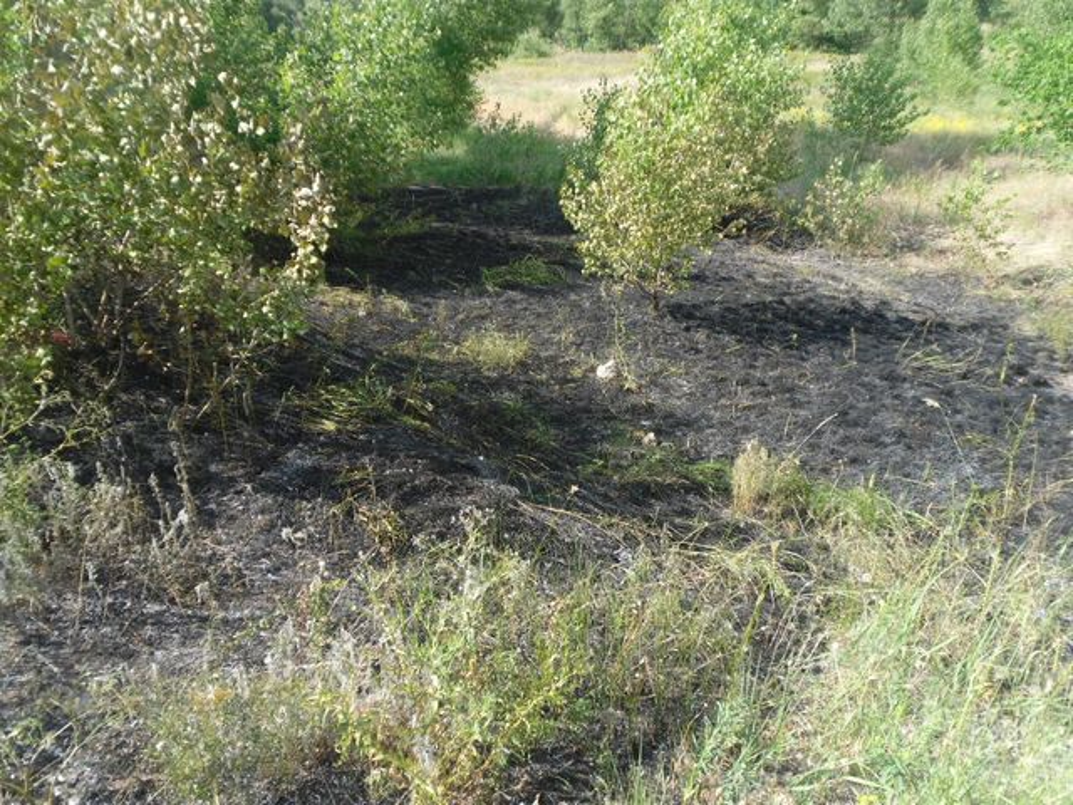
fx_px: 868
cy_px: 402
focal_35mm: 28
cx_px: 536
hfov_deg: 63.4
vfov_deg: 49.7
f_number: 3.4
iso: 80
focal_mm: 5.1
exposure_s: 1/279
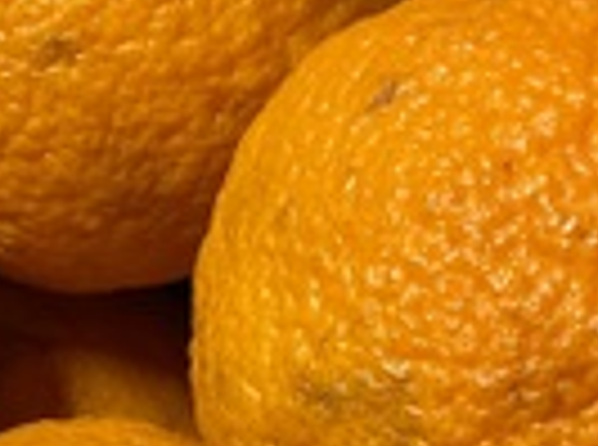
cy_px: 338
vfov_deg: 14.0
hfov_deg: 18.6
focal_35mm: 105
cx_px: 148
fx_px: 1809
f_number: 1.8
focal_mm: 3
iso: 160
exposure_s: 1/60
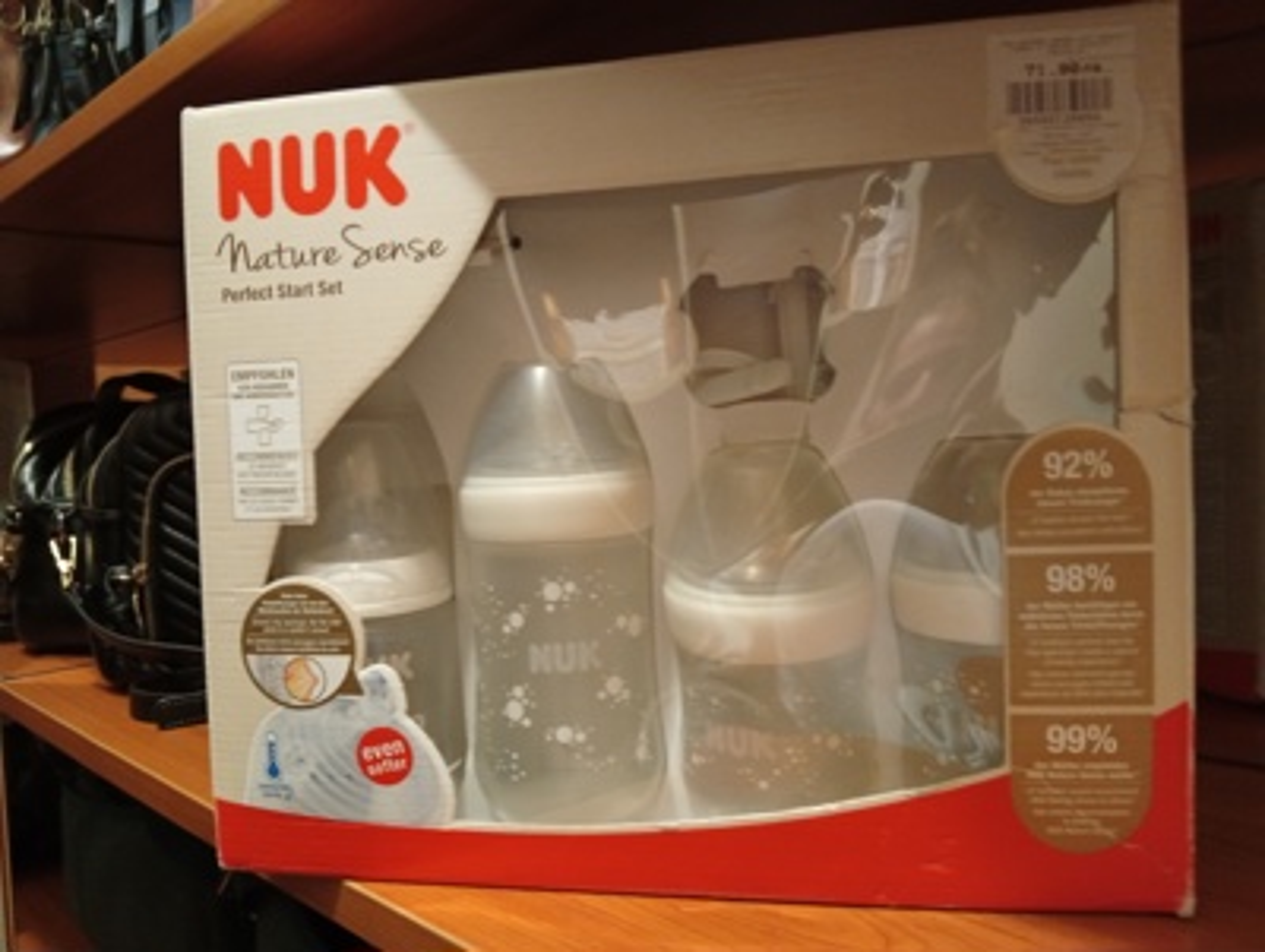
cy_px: 476
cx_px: 632
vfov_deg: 53.2
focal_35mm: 26
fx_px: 951
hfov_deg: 67.2
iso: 2037
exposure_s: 1/16.7
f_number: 1.8
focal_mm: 3.96
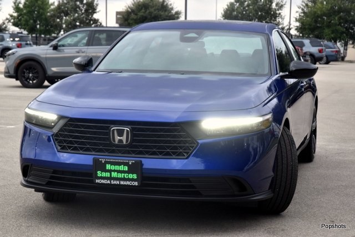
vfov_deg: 17.5
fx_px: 769
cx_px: 178
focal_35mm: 78
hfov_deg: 26.0
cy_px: 118
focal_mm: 52
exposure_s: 1/160
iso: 400
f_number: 6.3
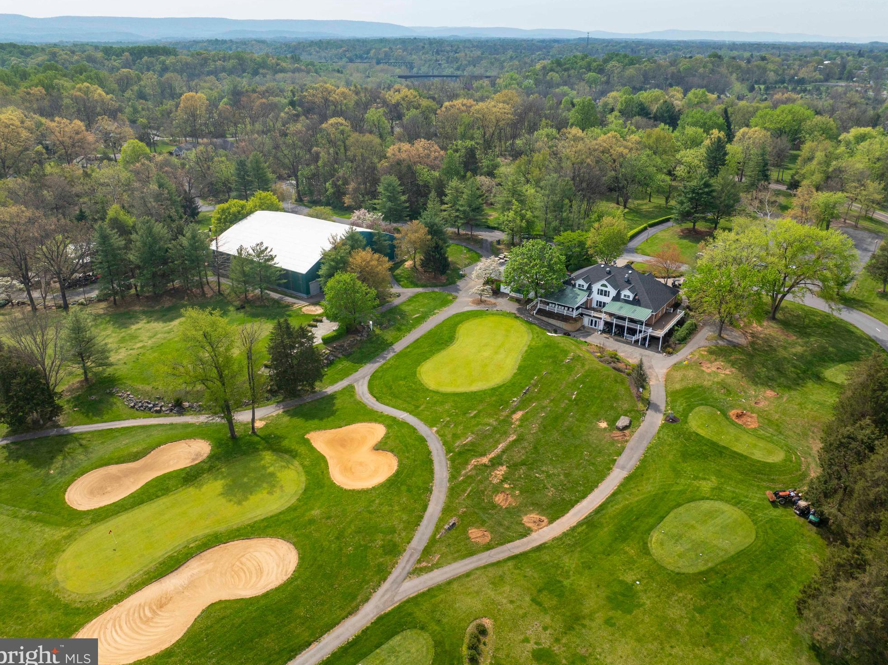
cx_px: 448
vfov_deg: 54.8
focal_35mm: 25
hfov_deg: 69.4
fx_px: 641
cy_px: 329
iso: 130
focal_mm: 12.29
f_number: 2.8
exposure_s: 1/2000
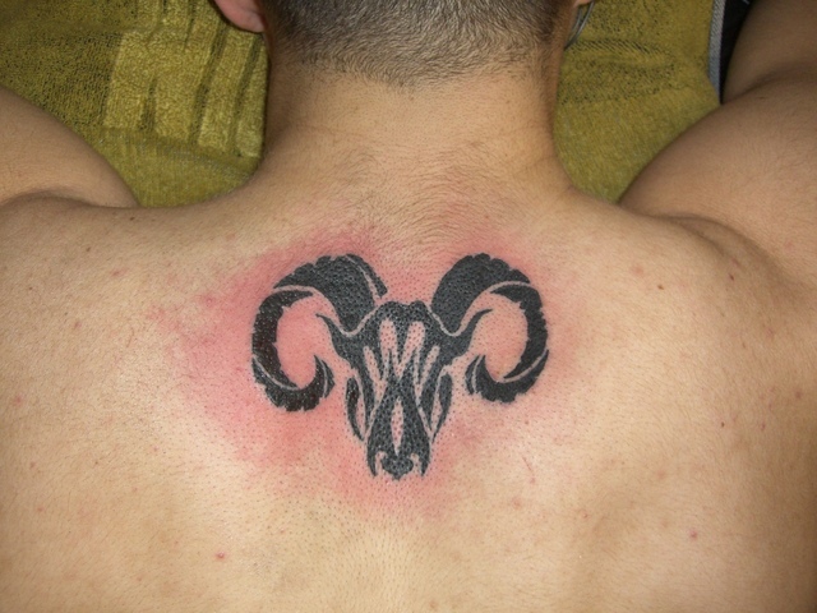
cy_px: 306
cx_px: 408
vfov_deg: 37.7
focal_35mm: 38
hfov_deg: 49.0
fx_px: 897
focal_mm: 6.2
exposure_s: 1/60
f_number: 2.7
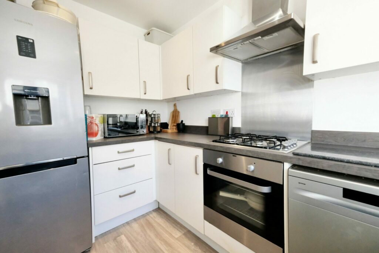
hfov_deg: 100.4
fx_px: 158
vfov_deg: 77.3
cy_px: 126
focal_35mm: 15
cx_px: 190
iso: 4000
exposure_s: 1/480
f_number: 5.6
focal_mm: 10
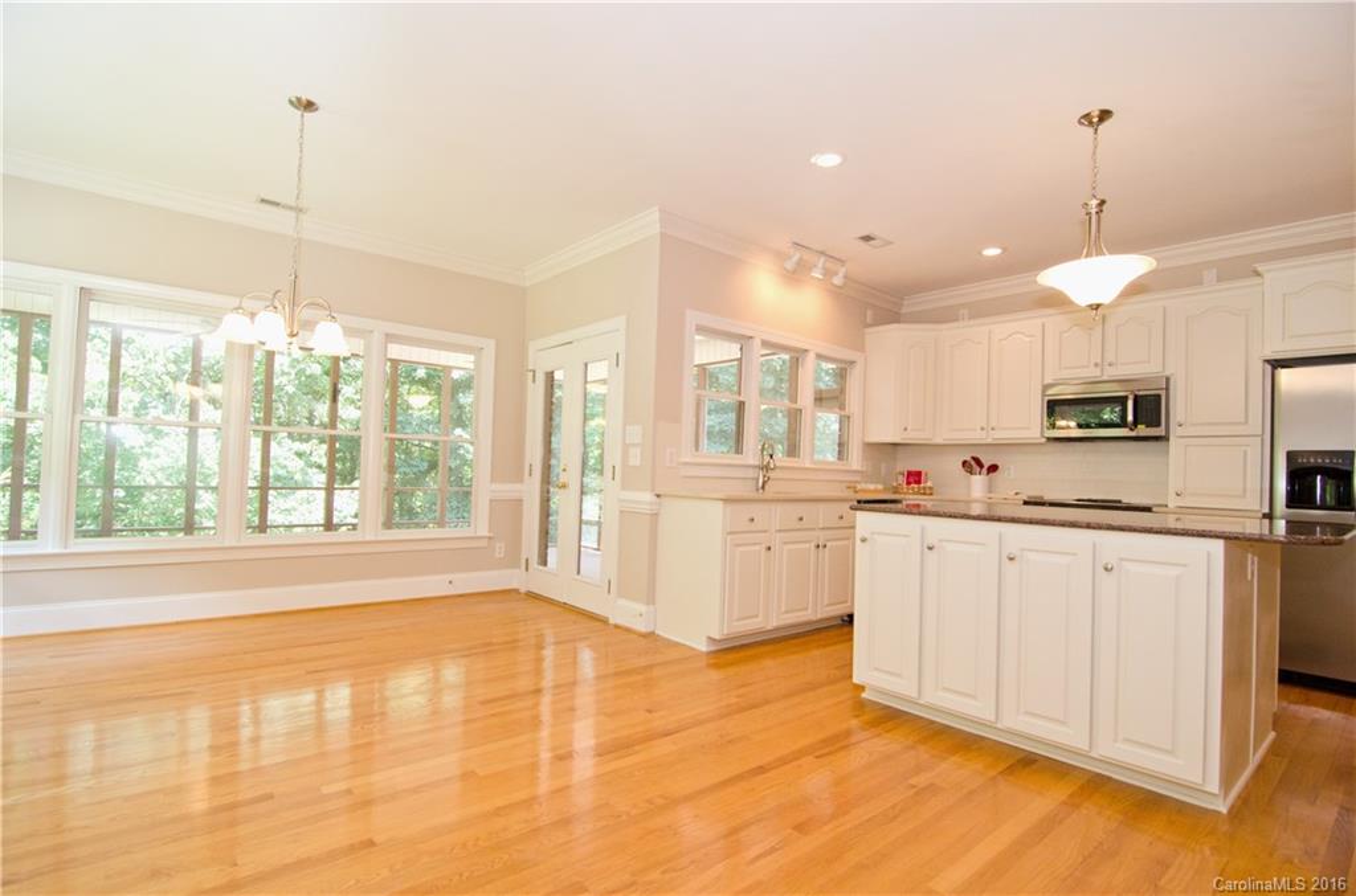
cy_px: 448
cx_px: 678
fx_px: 620
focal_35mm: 16
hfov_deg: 95.1
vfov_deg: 71.7
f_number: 5
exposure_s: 1/100
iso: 1250
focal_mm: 11
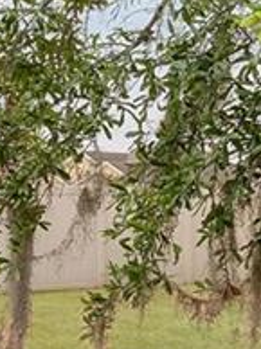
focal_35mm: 127
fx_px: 1280
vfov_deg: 15.5
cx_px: 409
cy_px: 234
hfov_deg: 11.1
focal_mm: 16
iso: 100
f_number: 8
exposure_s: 1/125
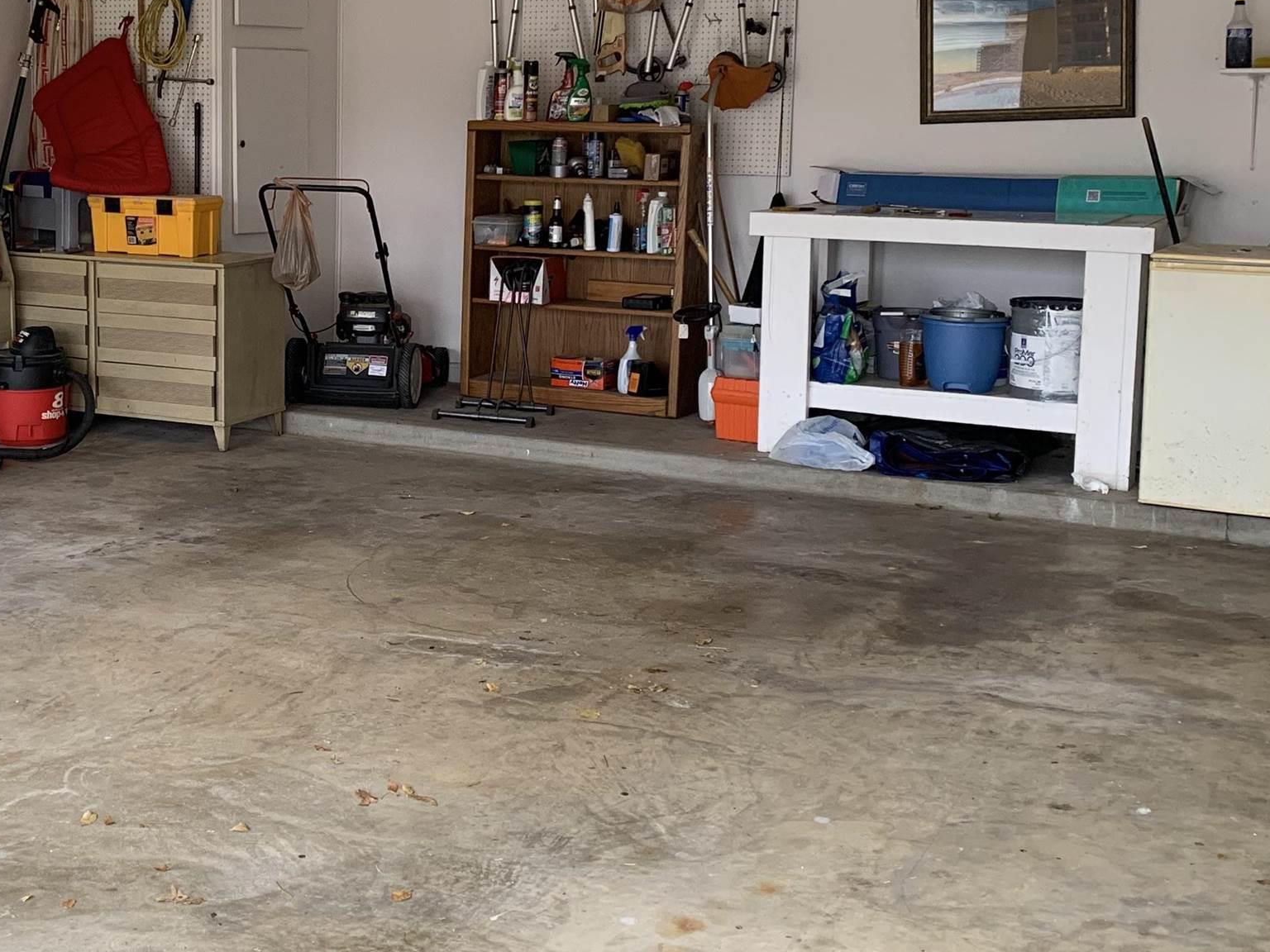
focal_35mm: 52
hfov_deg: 35.9
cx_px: 298
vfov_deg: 27.9
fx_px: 1908
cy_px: 324
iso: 80
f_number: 1.8
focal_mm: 4.25
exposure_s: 1/121
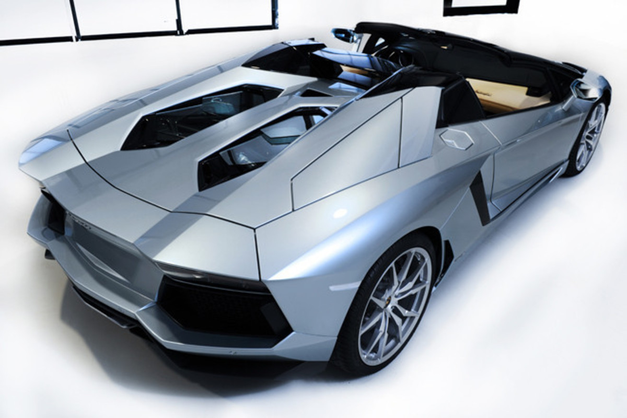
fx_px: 505
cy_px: 209
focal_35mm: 29
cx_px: 314
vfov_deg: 45.0
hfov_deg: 63.7
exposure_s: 1/50
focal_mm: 29
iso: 320
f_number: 5.6
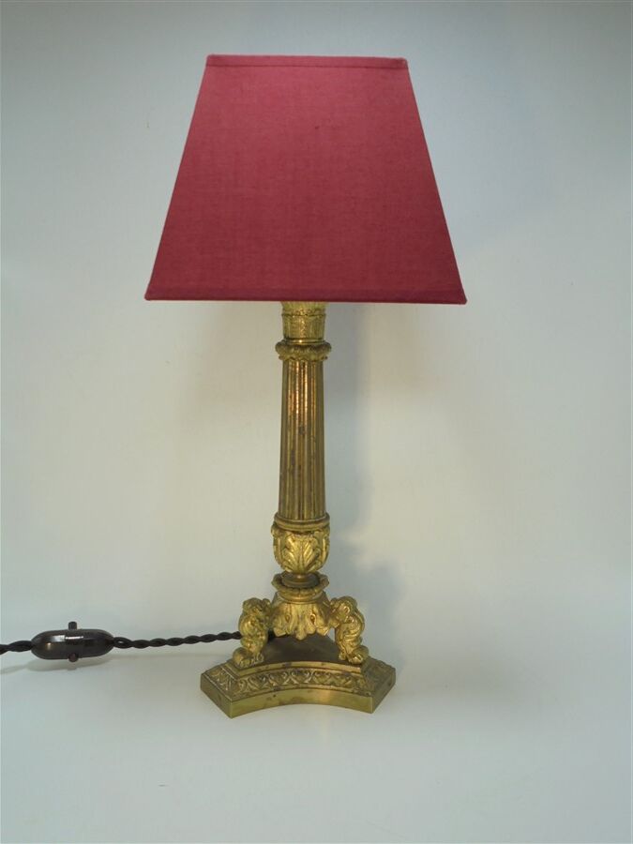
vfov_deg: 54.0
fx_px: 829
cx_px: 316
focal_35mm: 34
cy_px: 422
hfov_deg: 41.8
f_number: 4
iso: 100
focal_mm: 6.1
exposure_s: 1/100
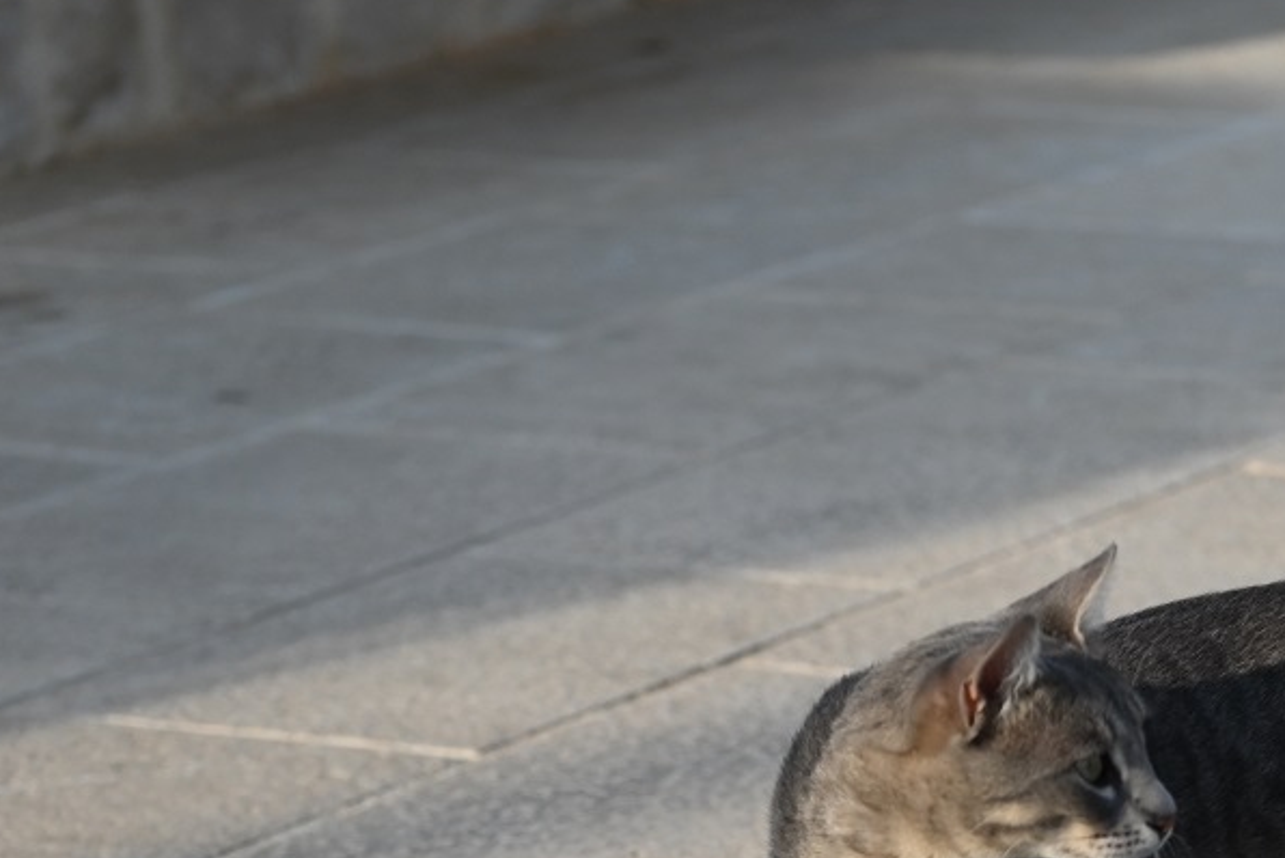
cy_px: 1047
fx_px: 7642
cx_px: 1084
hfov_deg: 9.6
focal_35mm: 214
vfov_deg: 6.4
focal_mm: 85
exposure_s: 1/1600
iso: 250
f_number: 4.5
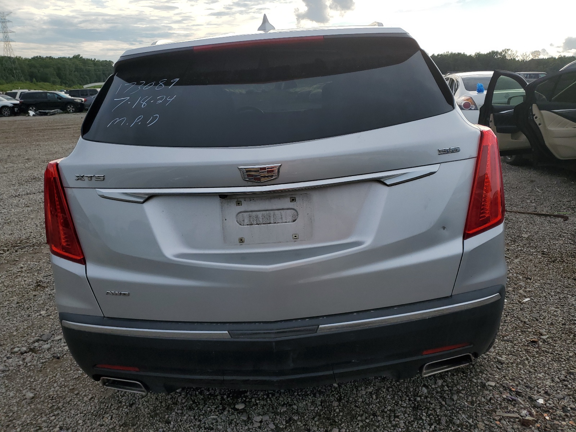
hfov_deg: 67.3
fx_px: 433
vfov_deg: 53.1
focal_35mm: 26
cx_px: 288
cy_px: 216
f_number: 1.5
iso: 50
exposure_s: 1/2000
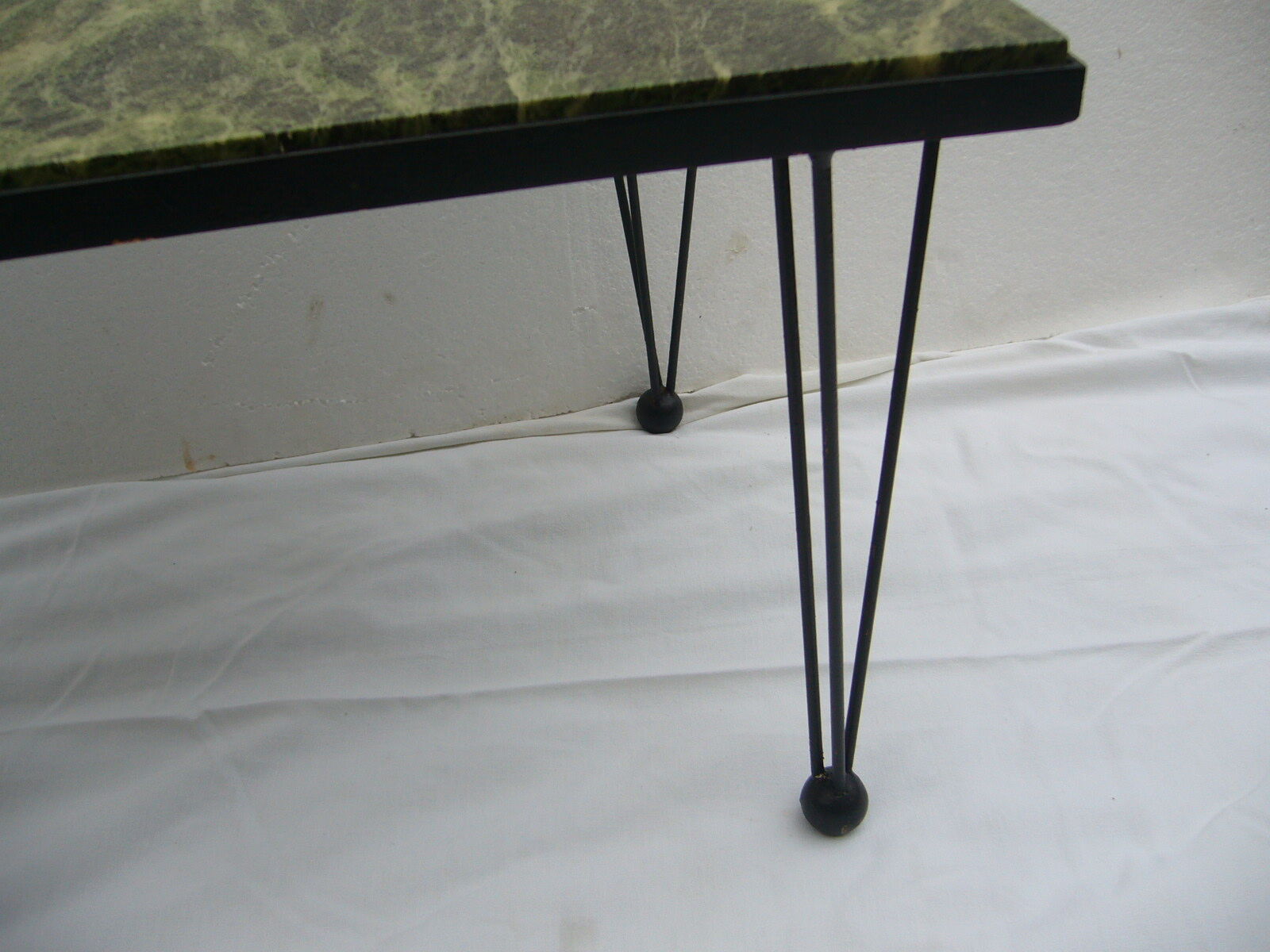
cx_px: 635
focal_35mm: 35
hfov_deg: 52.6
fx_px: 1284
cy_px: 476
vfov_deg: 40.7
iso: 80
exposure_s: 1/30
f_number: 2.8
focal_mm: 5.8
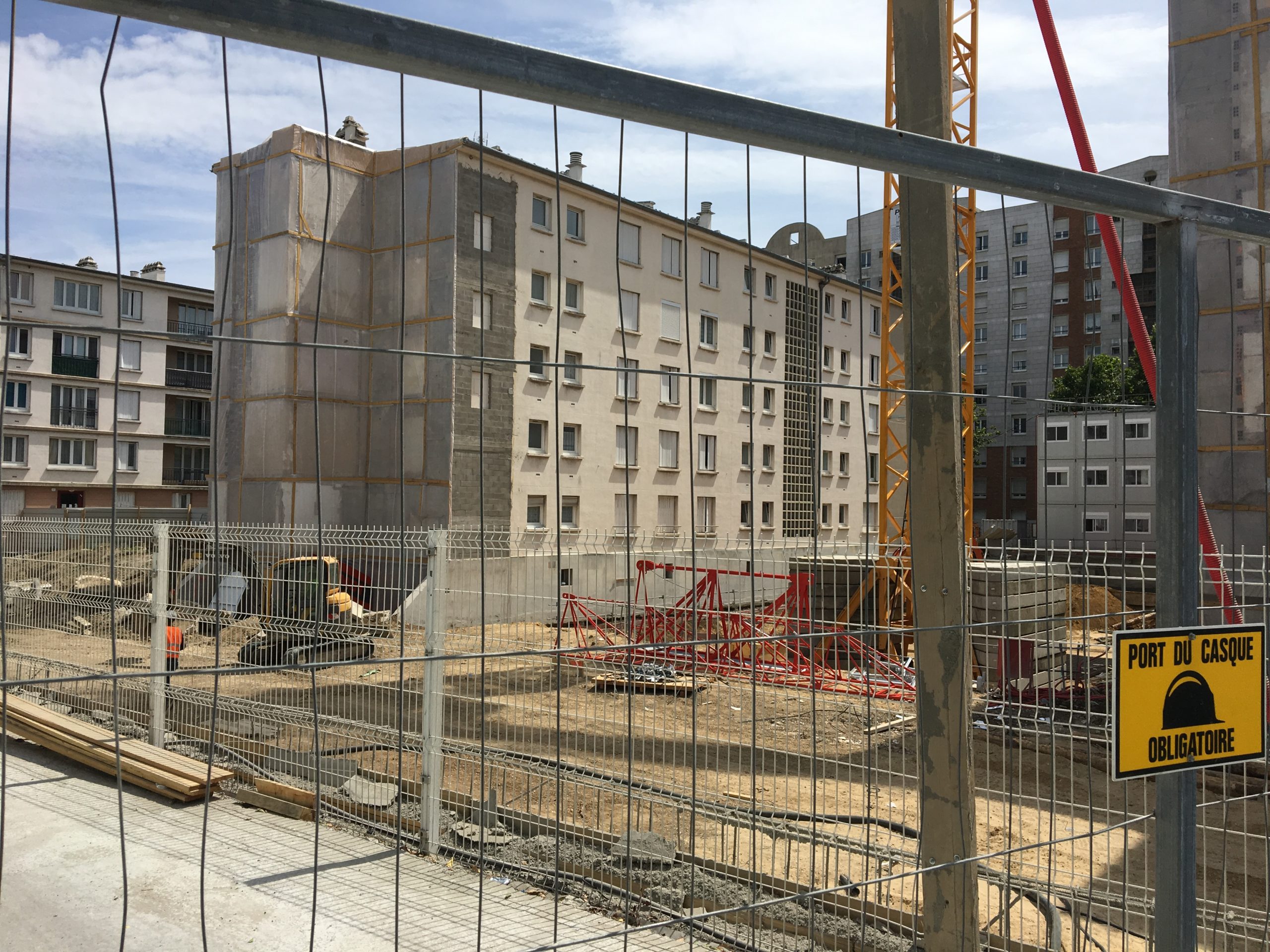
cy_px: 476
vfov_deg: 48.2
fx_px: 1064
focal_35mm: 29
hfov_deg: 61.7
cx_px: 635
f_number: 2.2
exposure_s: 1/2747
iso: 25
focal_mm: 4.15
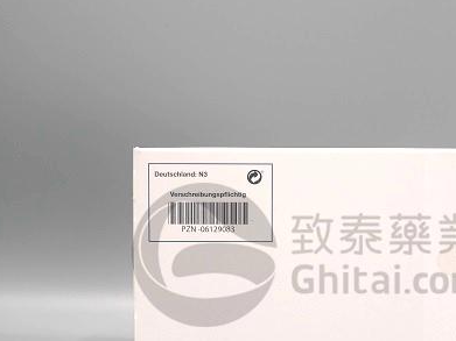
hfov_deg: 21.2
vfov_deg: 16.0
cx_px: 307
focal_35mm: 92
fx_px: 1212
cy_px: 255
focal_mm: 12.8
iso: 80
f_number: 2.8
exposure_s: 1/160
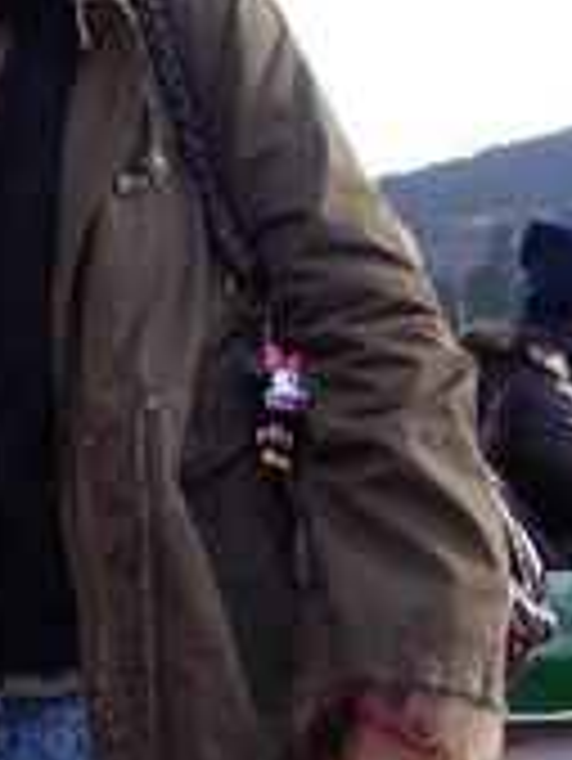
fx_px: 2971
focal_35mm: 135
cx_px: -410
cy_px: 126
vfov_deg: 14.5
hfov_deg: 10.4
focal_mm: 6.3
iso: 100
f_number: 3.3
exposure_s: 1/250
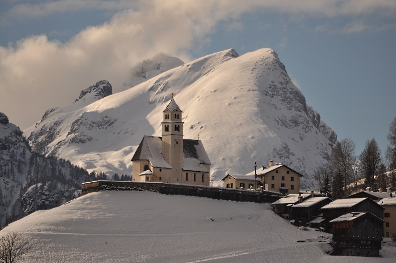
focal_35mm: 450
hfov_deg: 4.6
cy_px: 132
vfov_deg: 3.0
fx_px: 4944
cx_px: 198
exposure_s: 1/3200
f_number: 5.6
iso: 200
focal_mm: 300
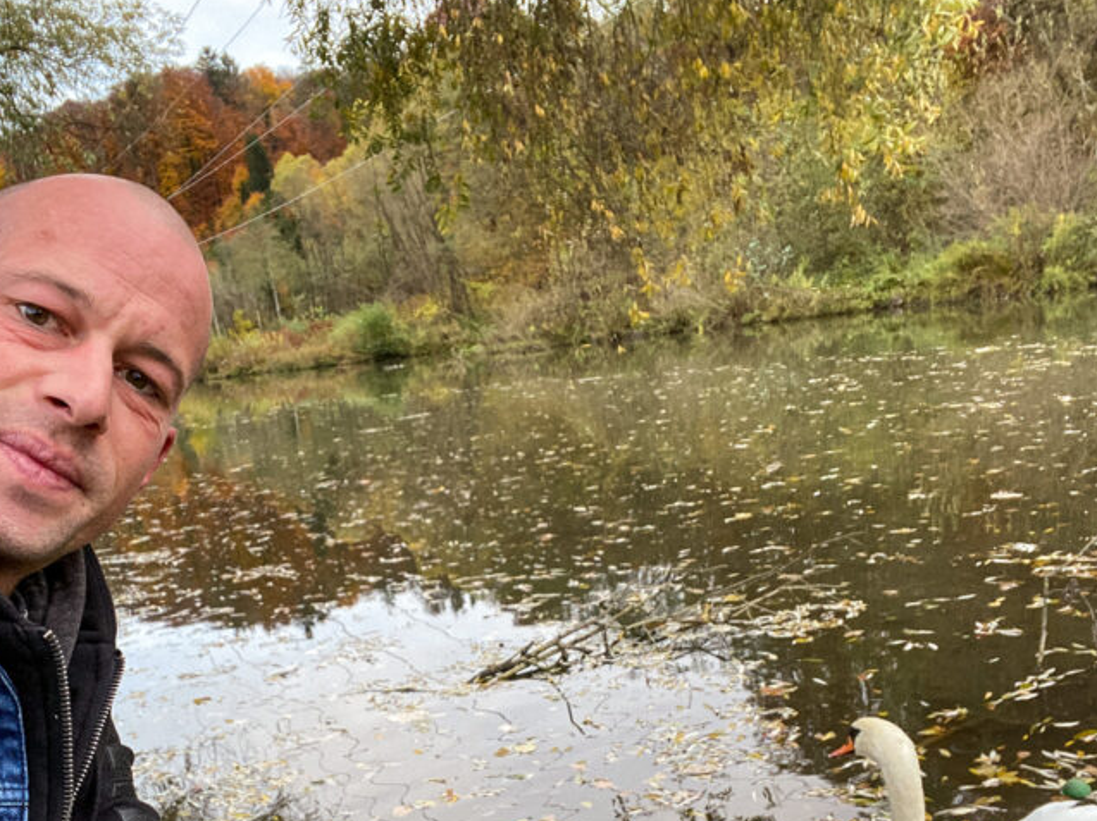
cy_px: 651
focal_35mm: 37
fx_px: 1172
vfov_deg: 37.3
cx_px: 443
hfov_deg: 49.9
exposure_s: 1/60
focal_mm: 2.71
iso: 125
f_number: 2.2
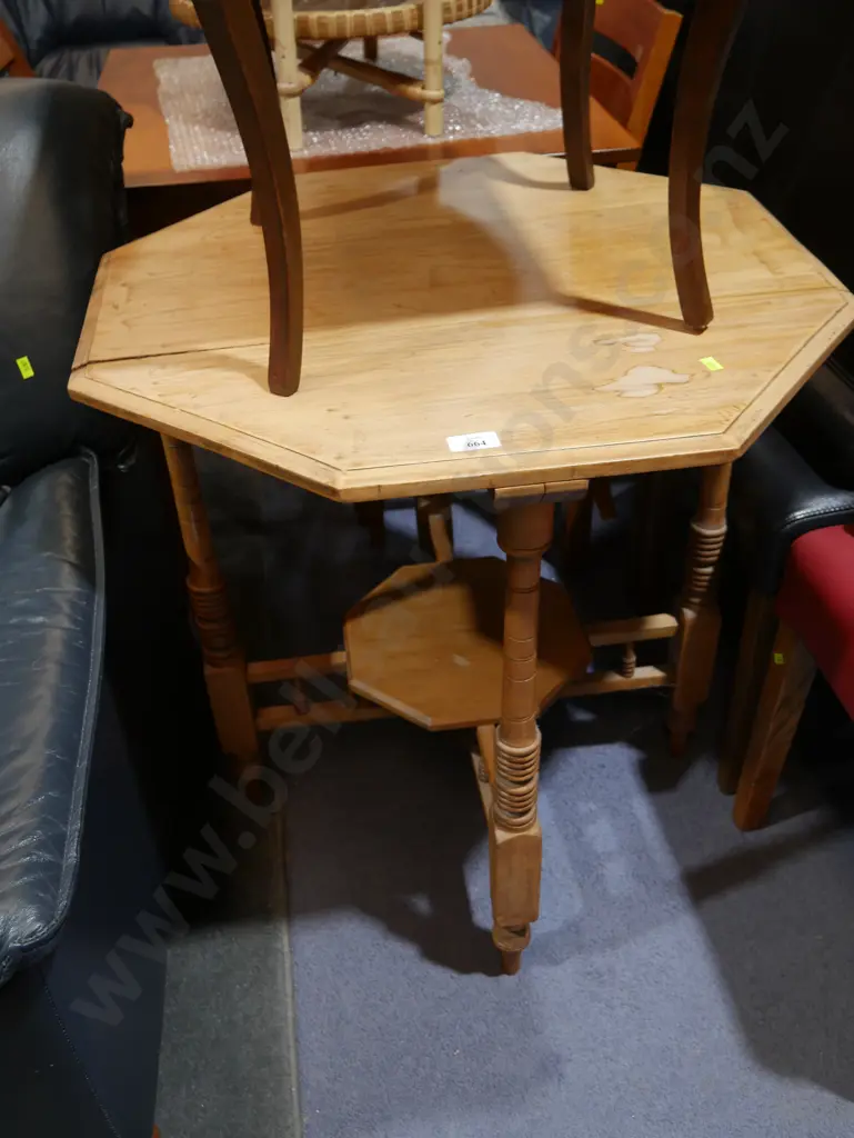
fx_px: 986
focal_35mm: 30
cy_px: 569
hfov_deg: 46.8
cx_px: 427
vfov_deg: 59.9
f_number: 3.6
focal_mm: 15
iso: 320
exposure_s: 1/60
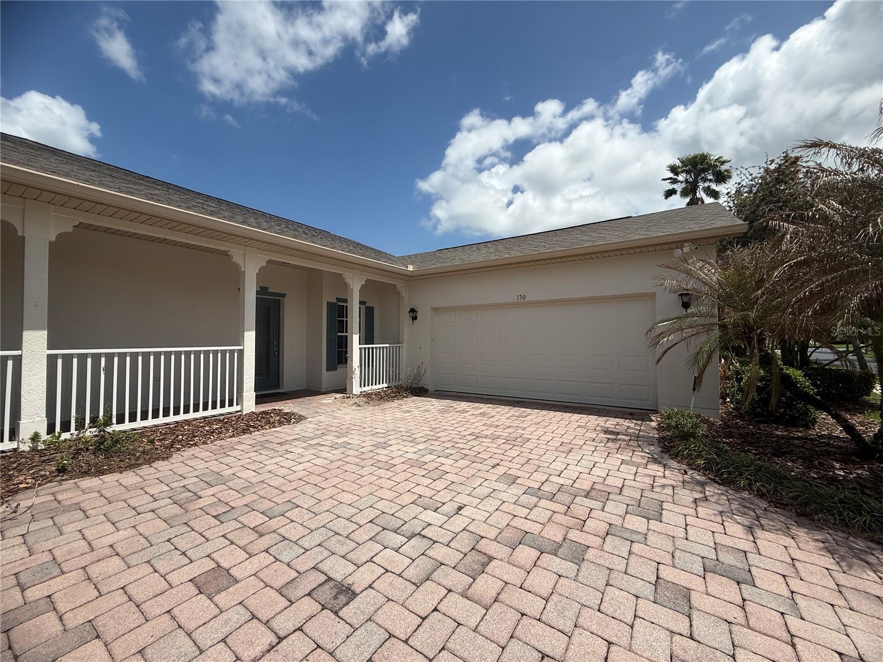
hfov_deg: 102.1
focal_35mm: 14
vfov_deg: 85.7
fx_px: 357
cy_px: 331
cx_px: 442
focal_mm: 2.22
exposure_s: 1/2976
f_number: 2.2
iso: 50
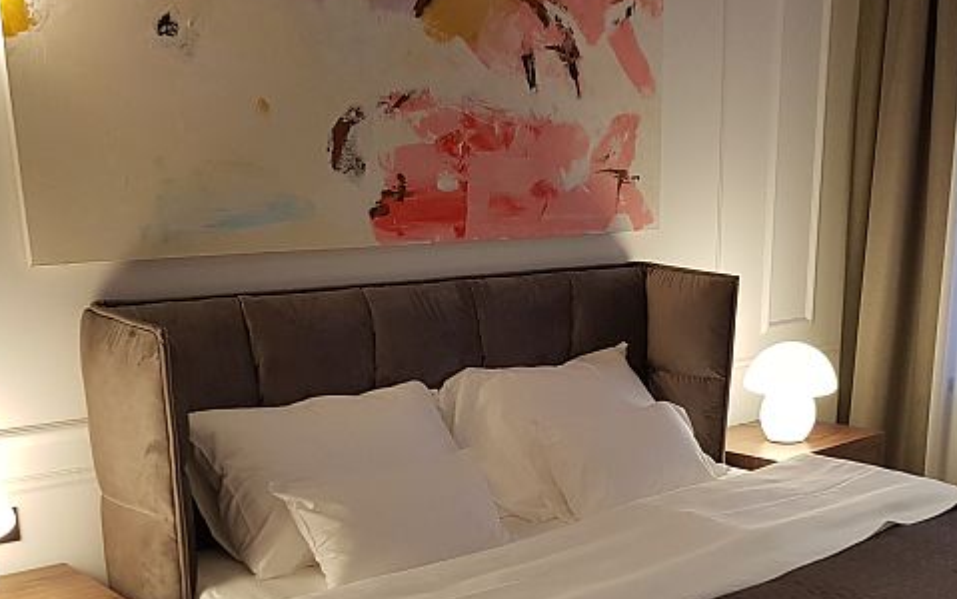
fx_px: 1200
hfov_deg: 43.3
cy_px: 567
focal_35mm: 46
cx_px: 551
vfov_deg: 26.8
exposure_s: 1/50
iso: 125
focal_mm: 4.2
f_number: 1.7
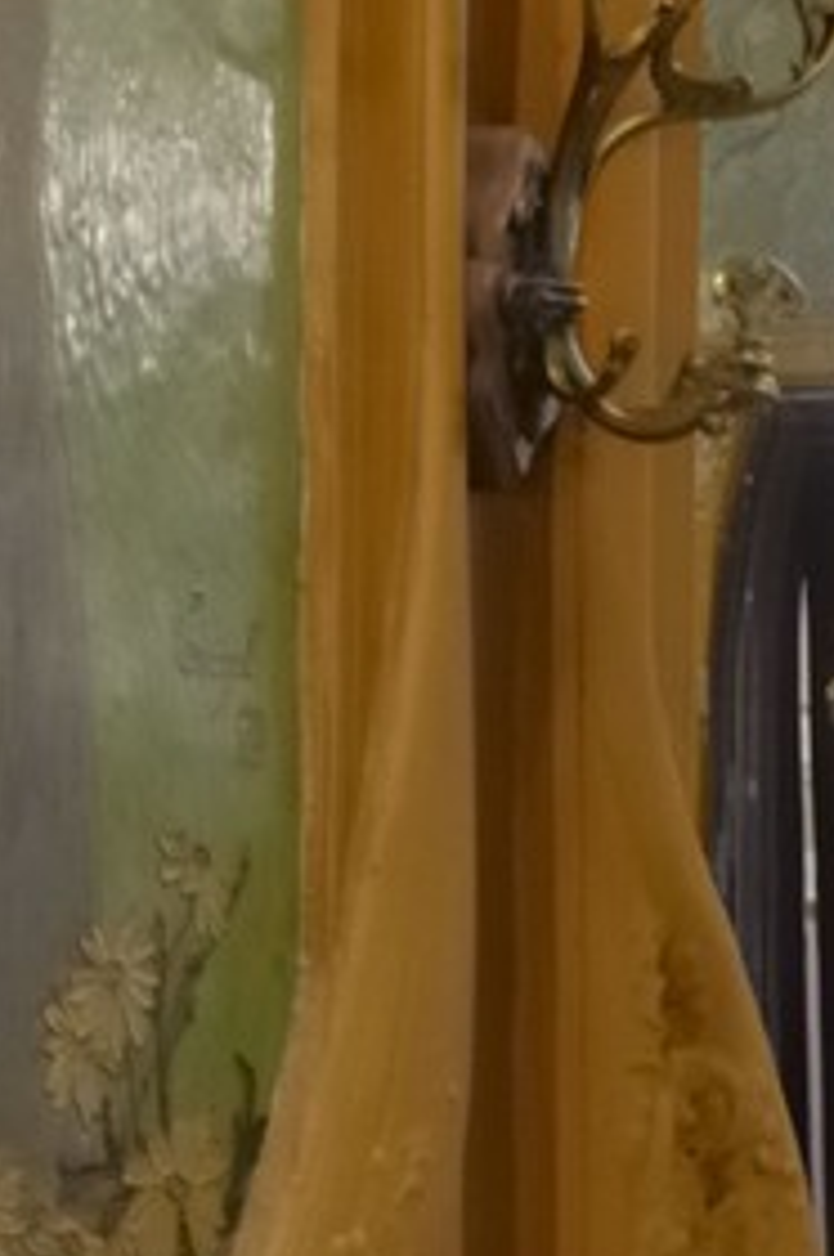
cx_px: -1448
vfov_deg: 5.3
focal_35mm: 386
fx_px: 13441
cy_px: 960
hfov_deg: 3.5
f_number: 10
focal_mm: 45
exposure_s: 1.5
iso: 100
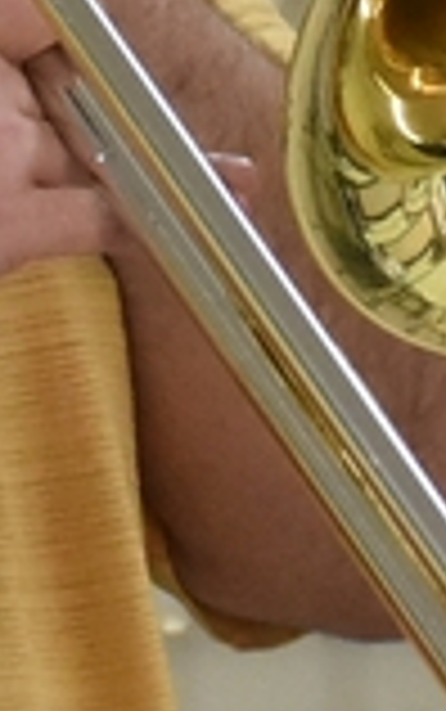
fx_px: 21410
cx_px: 577
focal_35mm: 1103
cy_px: 166
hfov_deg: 1.2
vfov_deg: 1.9
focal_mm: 95
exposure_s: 1/250
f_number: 5.3
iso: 3200
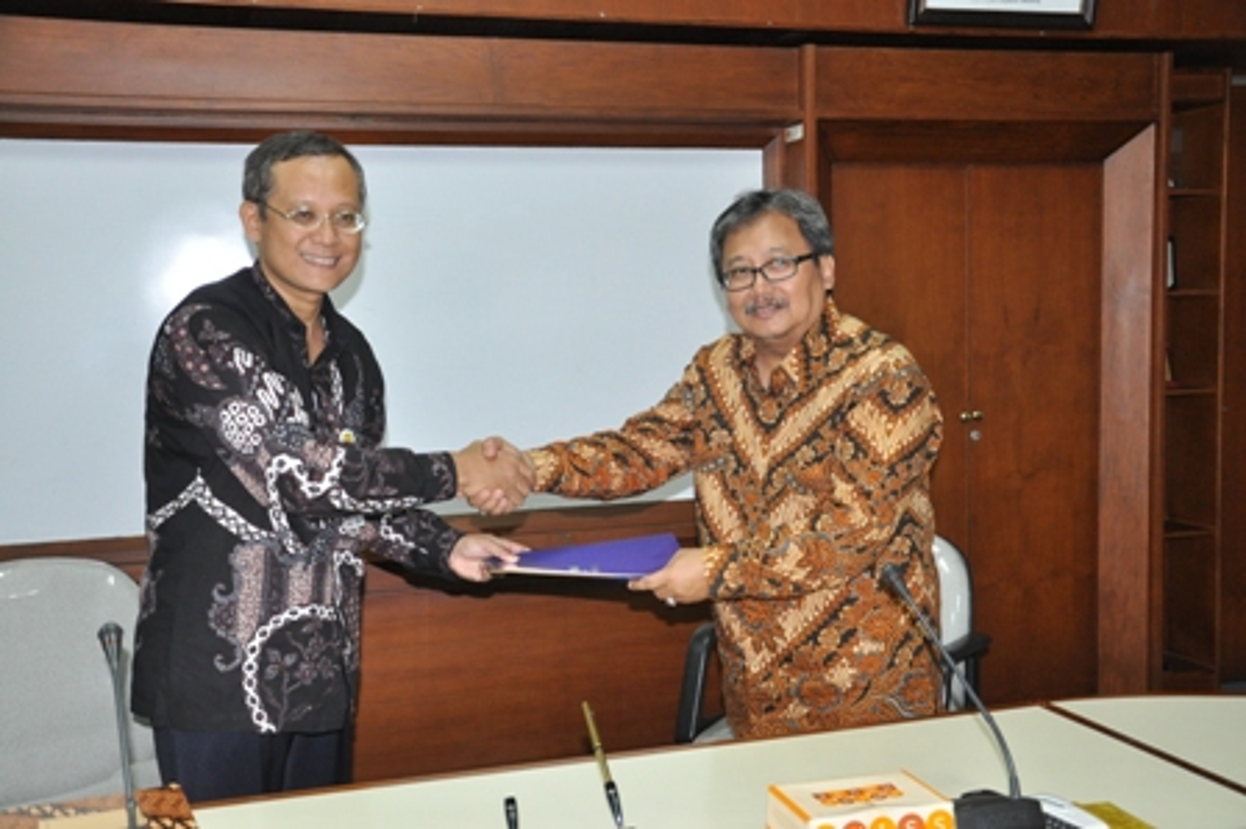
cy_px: 414
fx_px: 1349
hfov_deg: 49.6
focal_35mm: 39
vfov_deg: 34.2
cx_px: 623
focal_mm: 26
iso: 800
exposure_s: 1/60
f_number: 4
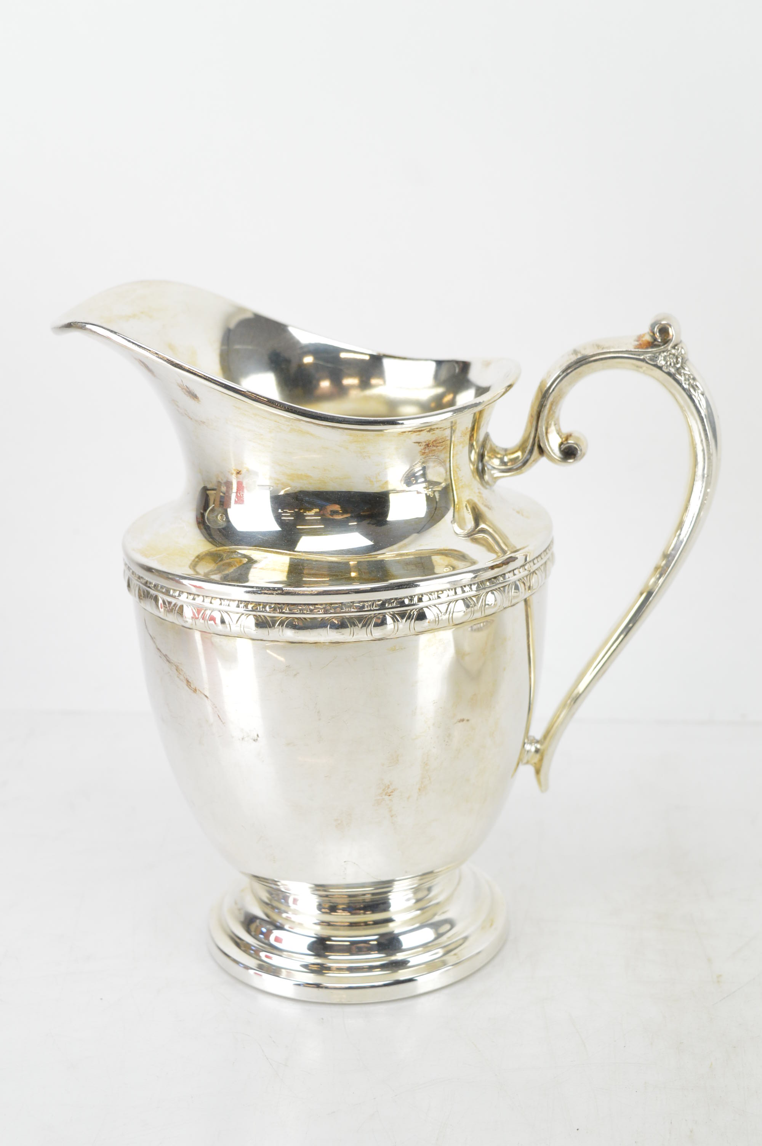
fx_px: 1718
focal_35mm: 54
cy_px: 573
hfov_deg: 25.0
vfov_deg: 36.9
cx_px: 381
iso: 800
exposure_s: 1/80
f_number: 6.3
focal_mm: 36
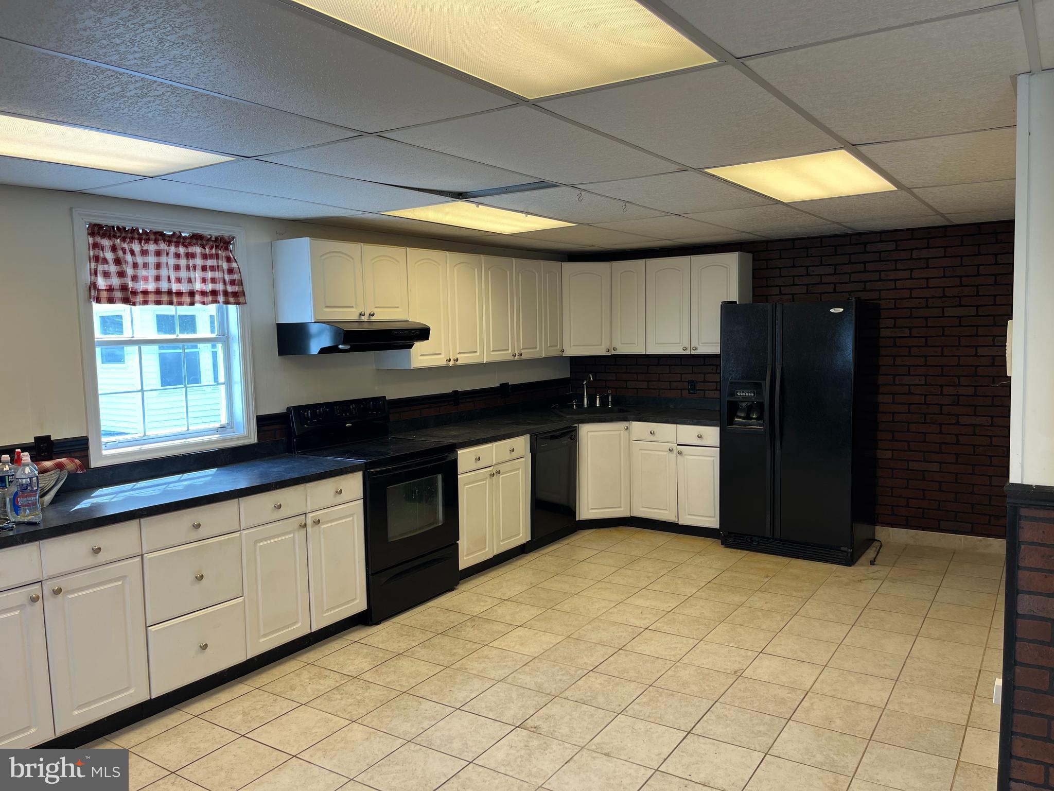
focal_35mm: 26
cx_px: 527
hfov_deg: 67.3
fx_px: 792
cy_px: 396
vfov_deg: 53.1
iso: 40
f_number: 1.6
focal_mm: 5.1
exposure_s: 1/120
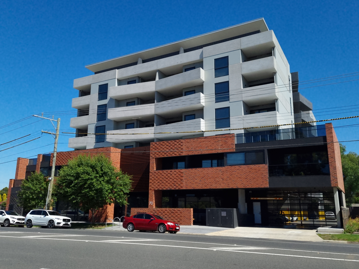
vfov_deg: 51.4
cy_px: 132
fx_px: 280
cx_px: 178
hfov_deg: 65.3
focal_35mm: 27
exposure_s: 1/17544
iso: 400
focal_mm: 5.4
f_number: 1.8
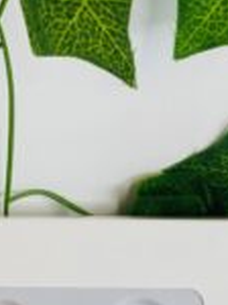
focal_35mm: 171
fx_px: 1506
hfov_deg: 8.7
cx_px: 106
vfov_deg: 11.4
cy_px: 356
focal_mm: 7.5
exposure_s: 1/121
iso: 40
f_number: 2.2
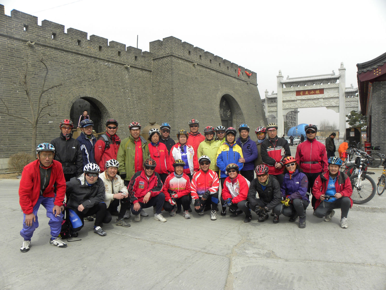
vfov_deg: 53.1
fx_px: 290
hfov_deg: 67.3
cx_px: 193
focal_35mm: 26
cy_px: 145
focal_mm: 4.6
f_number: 5.6
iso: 64
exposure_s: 1/212
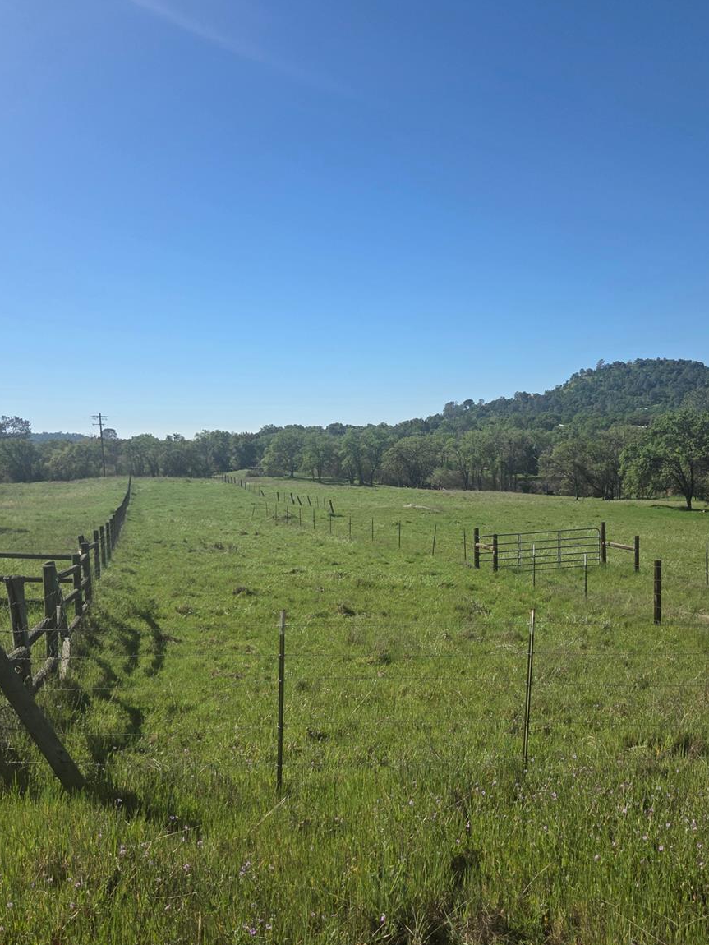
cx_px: 392
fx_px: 819
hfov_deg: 46.7
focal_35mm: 30
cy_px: 521
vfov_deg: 59.8
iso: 80
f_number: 1.8
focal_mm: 5.4
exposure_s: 1/6839
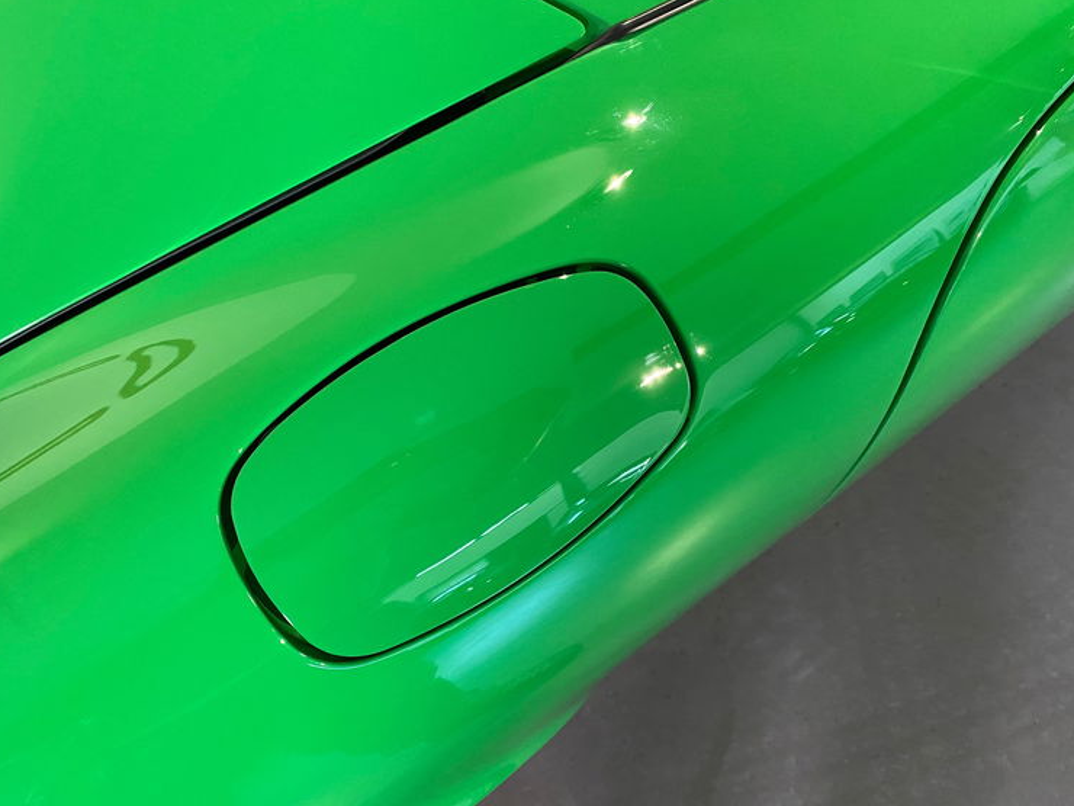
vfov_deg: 51.4
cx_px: 543
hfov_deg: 65.3
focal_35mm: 27
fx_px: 838
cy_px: 399
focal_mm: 4.25
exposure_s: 1/53
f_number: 1.8
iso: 500
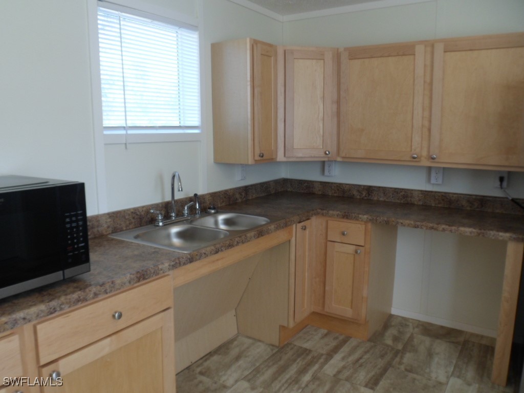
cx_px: 262
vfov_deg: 51.4
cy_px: 196
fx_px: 409
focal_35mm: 27
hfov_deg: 65.3
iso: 80
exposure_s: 1/45
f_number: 3.3
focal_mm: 4.9
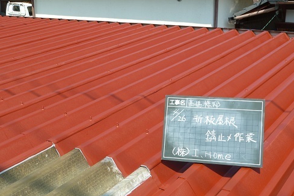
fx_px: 416
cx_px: 146
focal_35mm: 51
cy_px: 101
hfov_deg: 38.9
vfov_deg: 26.5
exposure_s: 1/400
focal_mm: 7.9
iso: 80
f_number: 4
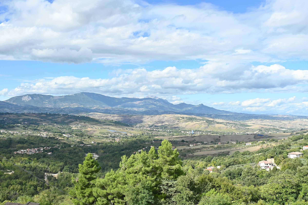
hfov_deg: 53.1
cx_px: 154
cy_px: 102
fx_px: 308
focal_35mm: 36
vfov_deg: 36.9
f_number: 8
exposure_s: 1/250
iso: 100
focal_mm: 24
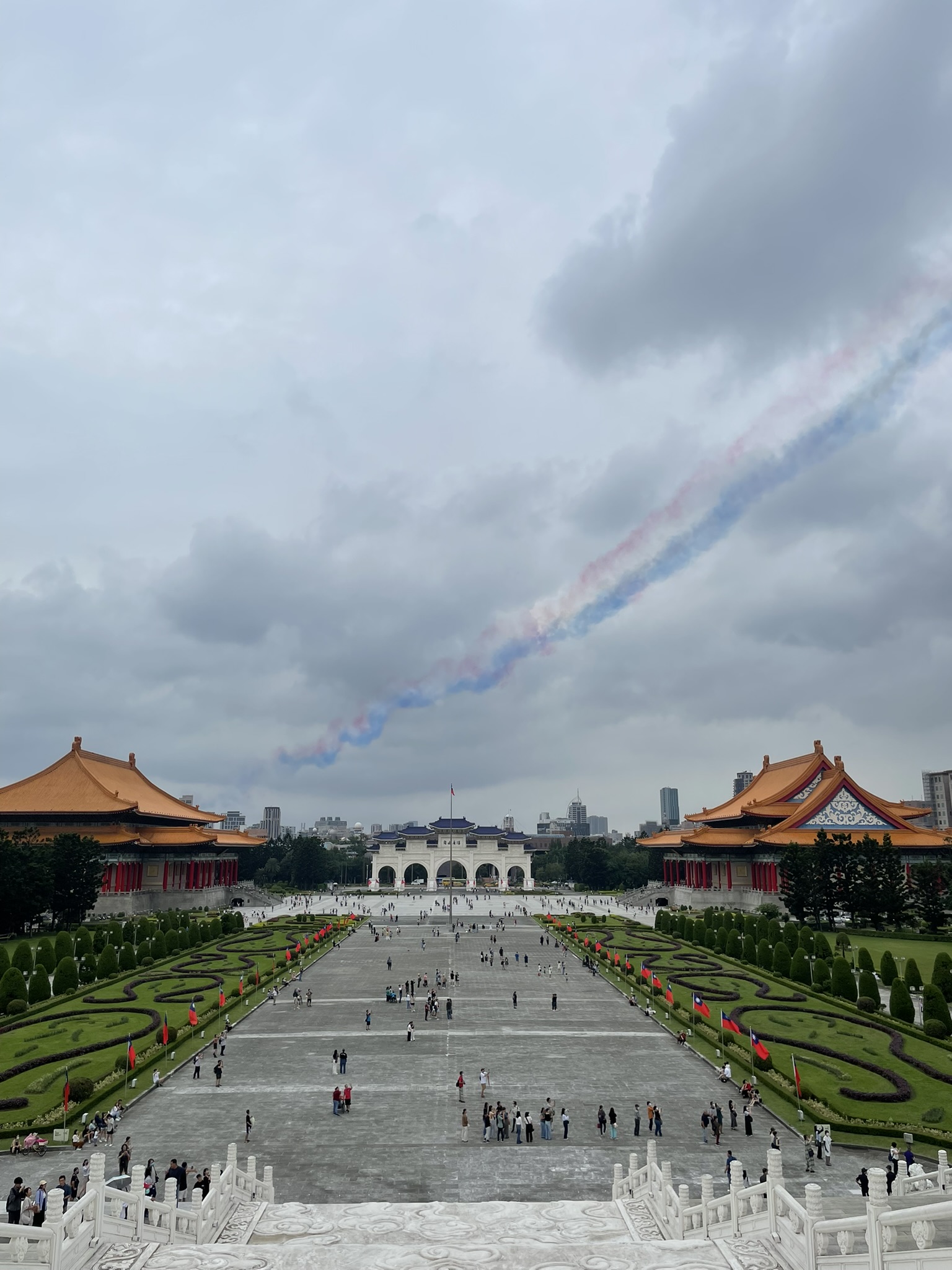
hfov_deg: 53.1
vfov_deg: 67.3
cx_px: 476
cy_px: 635
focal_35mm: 26
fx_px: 953
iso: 32
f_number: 1.6
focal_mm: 4.2
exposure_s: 1/3040
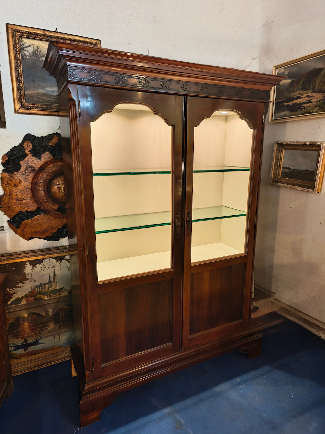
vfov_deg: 73.9
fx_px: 288
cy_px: 217
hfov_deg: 58.9
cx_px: 162
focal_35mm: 23
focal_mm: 5.35
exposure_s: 1/25
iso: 2000
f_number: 1.7
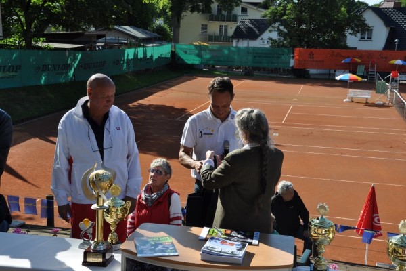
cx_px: 203
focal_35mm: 52
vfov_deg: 25.8
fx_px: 592
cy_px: 136
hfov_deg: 37.9
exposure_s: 1/320
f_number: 9
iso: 200
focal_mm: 35
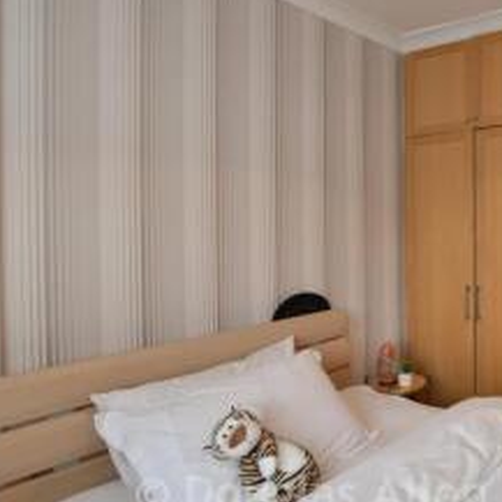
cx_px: 493
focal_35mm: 28
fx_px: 459
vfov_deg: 57.3
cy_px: 242
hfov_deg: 48.2
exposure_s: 1/15
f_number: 7.1
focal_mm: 10
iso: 320
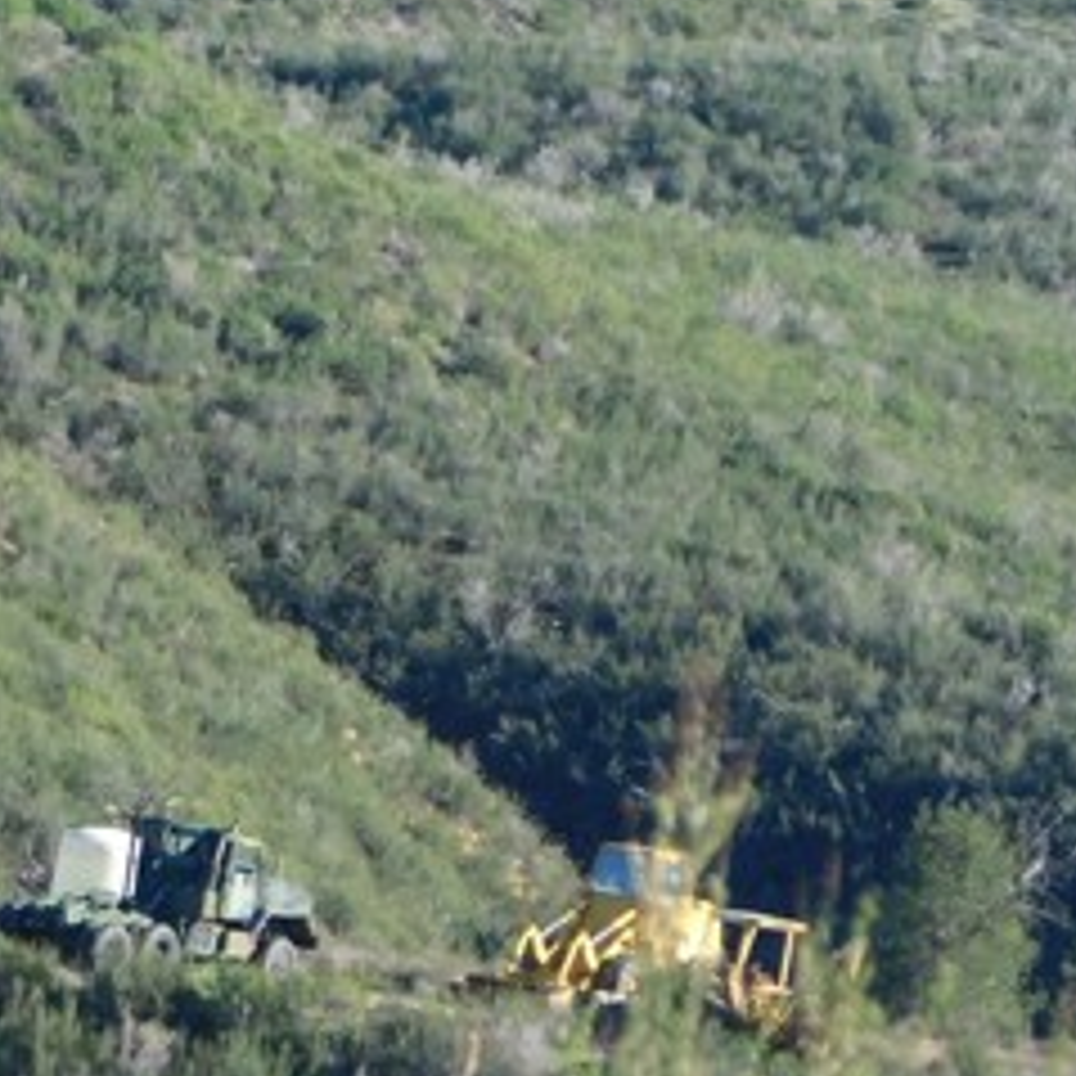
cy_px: 1008
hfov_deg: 3.2
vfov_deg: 3.2
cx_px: 68
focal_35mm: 550
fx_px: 19342
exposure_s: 1/200
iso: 125
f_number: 5.6
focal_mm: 41.3
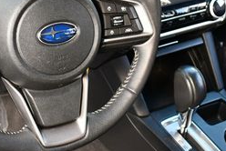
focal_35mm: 93
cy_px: 29
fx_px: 585
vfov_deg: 14.7
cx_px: 65
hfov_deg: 21.7
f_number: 3.5
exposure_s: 1/250
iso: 720
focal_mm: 18
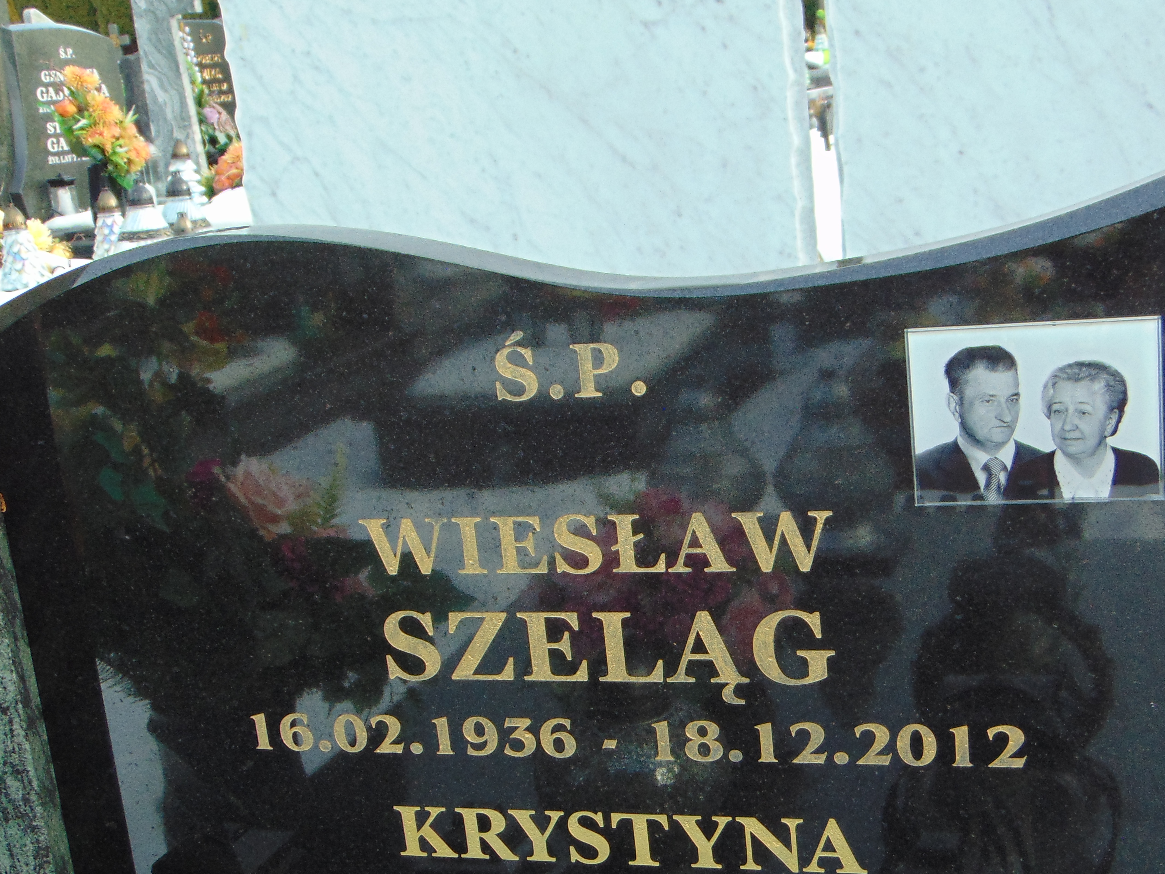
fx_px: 1784
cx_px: 662
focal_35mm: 53
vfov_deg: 27.3
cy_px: 592
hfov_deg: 36.1
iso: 80
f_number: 3.2
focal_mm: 6.3
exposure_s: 1/160
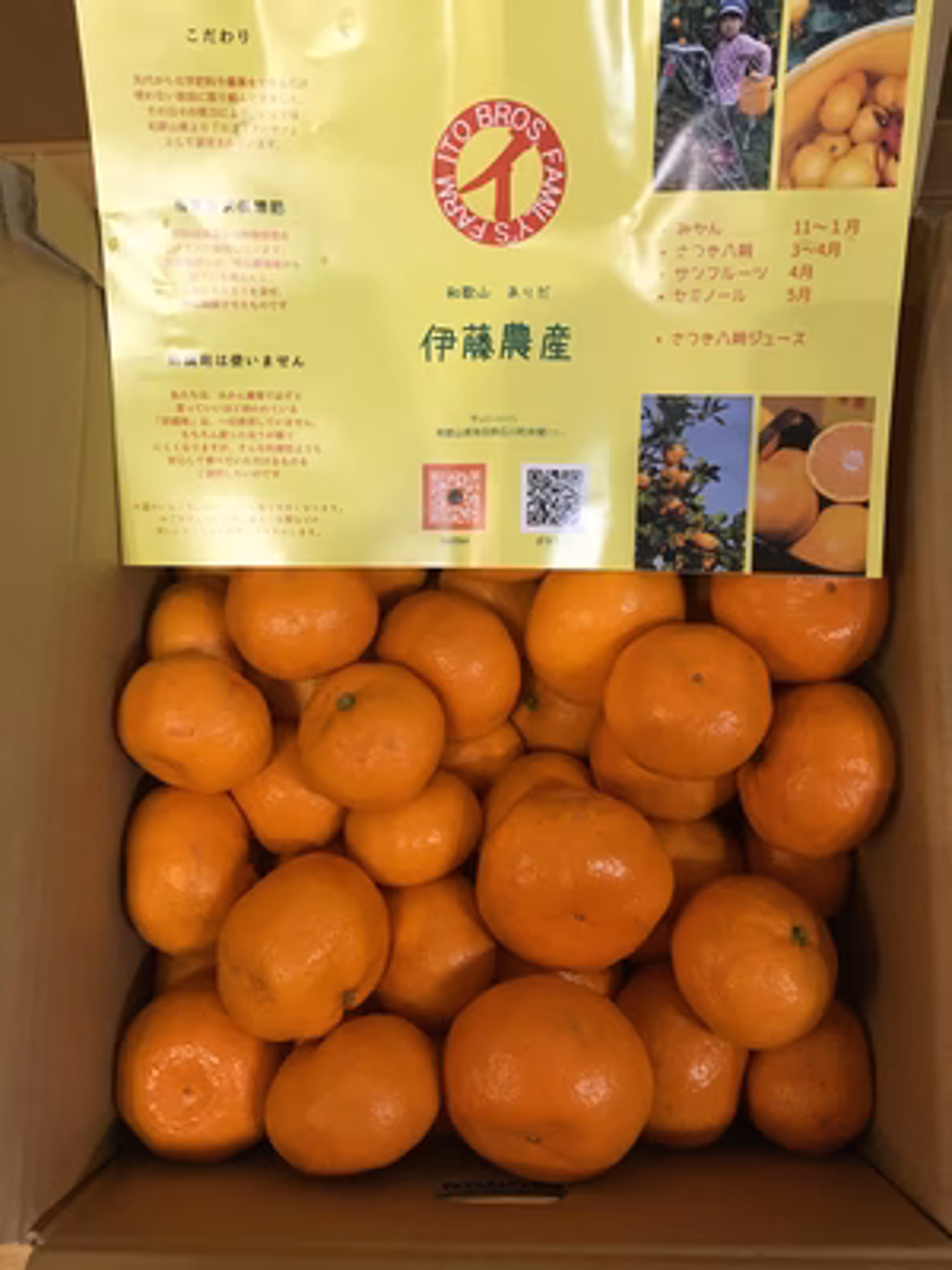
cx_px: 476
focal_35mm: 29
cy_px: 635
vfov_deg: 61.7
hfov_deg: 48.2
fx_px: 1063
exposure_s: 1/30
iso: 200
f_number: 2.2
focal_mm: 4.15
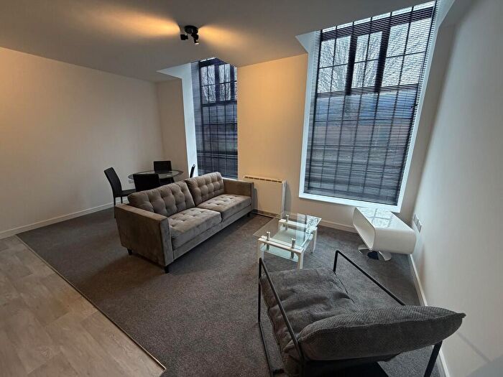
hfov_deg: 102.1
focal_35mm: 14
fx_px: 203
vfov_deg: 85.7
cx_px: 252
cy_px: 188
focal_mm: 2.22
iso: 320
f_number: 2.2
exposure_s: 1/100
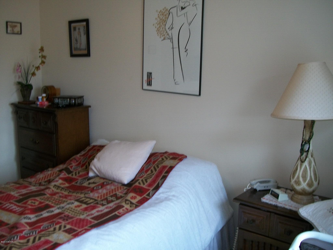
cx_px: 166
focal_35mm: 36
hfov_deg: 51.4
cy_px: 125
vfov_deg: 39.7
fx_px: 346
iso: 80
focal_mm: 6
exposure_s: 1/30
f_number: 2.7
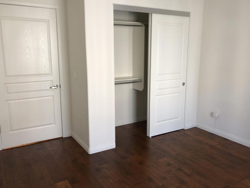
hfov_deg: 58.3
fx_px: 224
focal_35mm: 31
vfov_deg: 45.4
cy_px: 92
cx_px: 129
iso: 40
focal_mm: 4
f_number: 1.8
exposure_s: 1/24
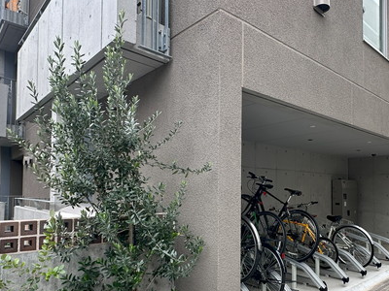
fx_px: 315
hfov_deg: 62.1
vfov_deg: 49.3
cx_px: 256
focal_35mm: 28
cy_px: 180
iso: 40
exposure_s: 1/135
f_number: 2.2
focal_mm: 2.22
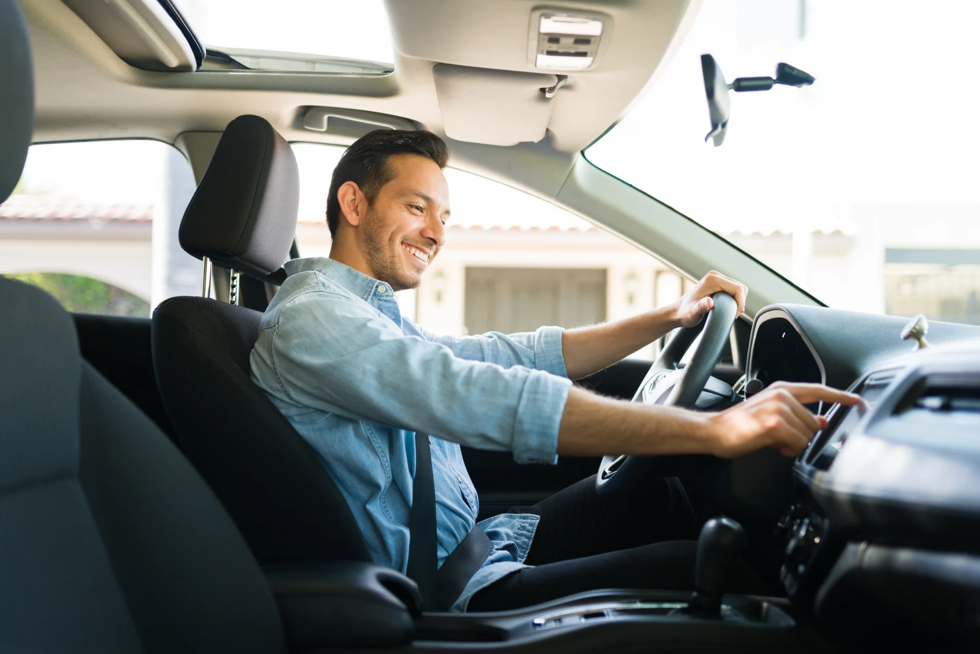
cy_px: 327
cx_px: 490
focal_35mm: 35
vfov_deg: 37.9
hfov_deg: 54.4
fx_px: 953
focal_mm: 35
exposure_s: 1/160
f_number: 1.8
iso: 160
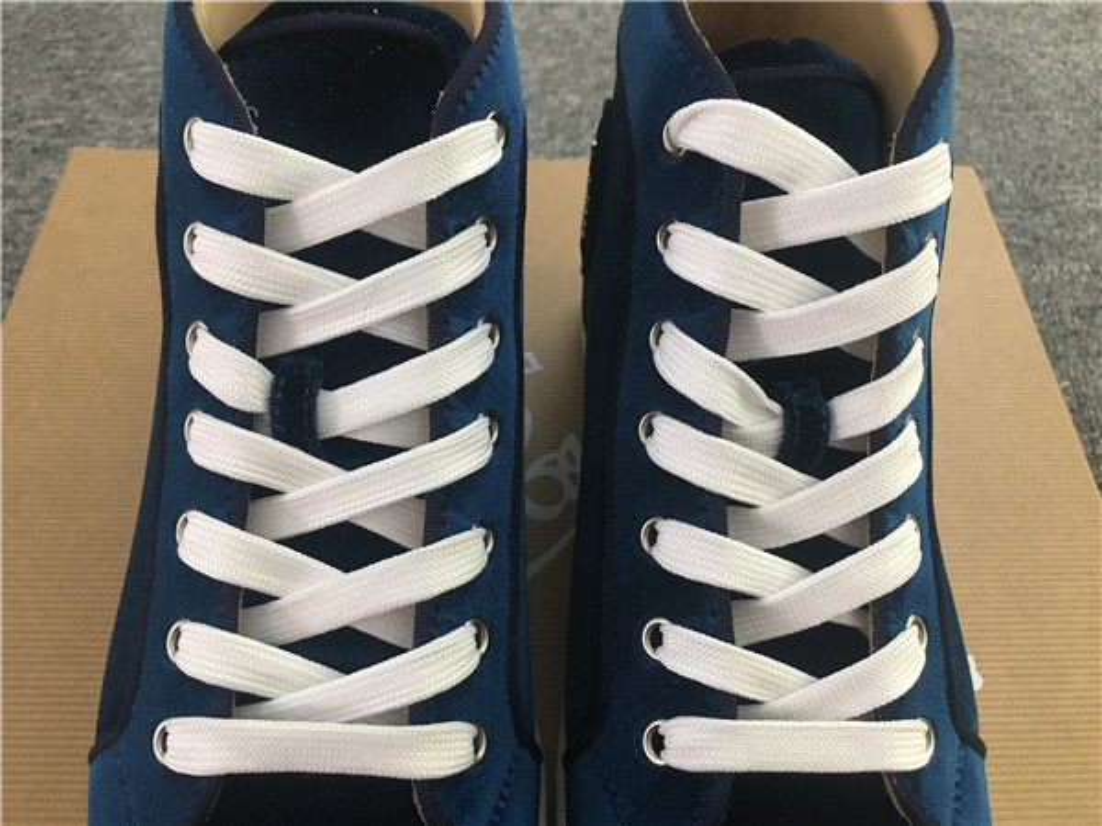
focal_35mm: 29
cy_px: 413
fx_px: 923
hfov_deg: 61.7
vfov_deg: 48.2
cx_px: 551
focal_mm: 4.15
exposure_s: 1/33
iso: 160
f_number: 2.2
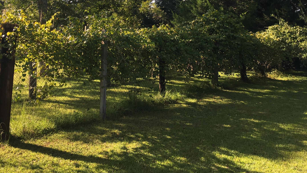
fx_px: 358
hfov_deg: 46.3
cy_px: 21
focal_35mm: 44
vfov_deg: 26.3
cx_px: 136
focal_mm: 4.15
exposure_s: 1/420
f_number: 2.2
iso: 25
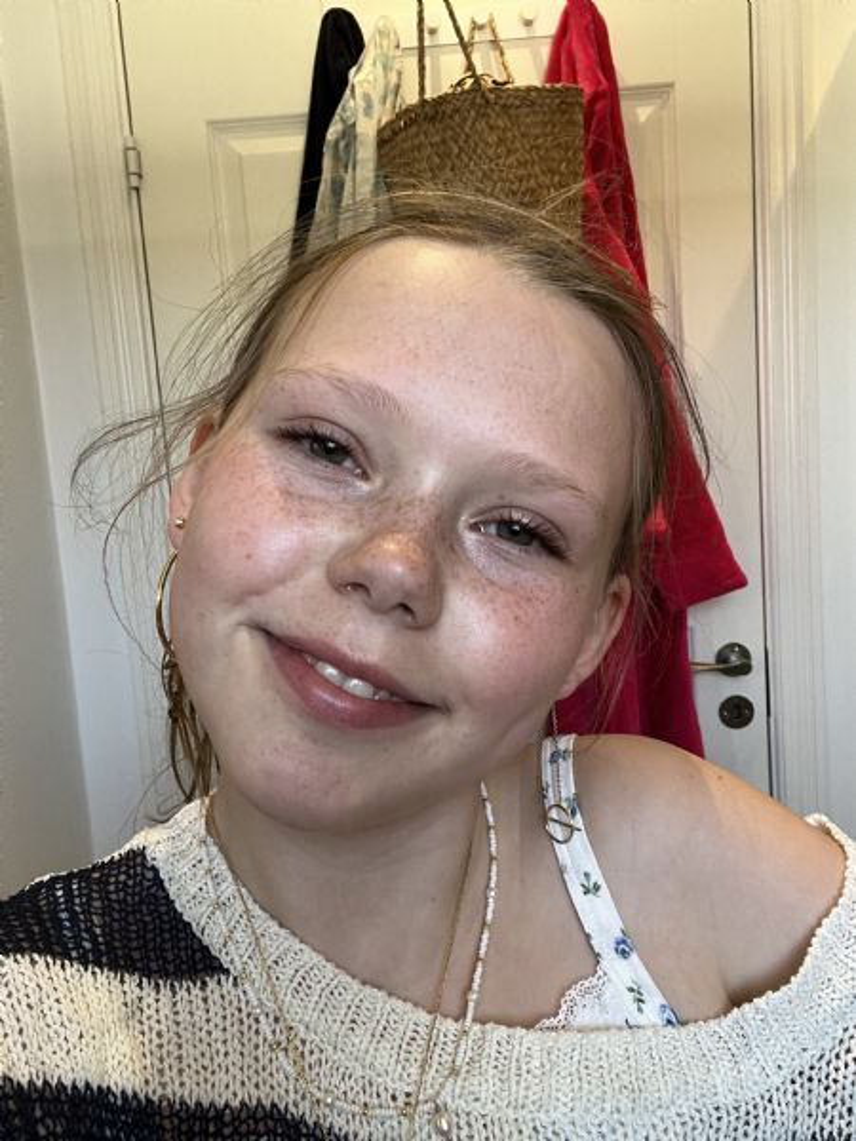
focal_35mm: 30
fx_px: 989
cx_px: 428
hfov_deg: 46.8
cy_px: 570
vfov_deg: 60.0
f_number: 2.2
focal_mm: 2.71
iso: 100
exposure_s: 1/50
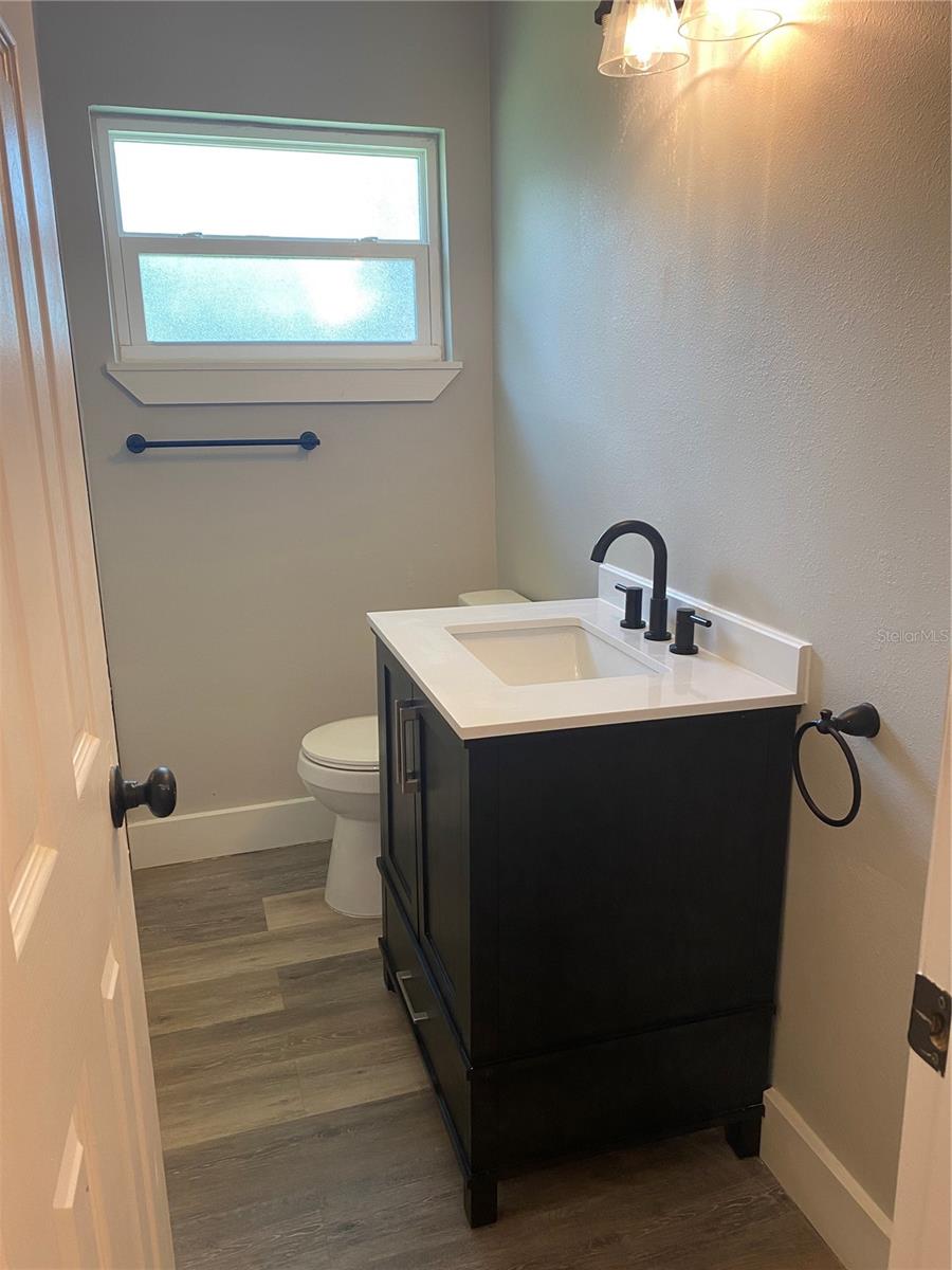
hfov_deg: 53.1
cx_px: 476
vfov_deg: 67.3
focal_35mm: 26
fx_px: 953
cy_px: 635
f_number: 1.8
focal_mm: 4.25
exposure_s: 1/60
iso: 80
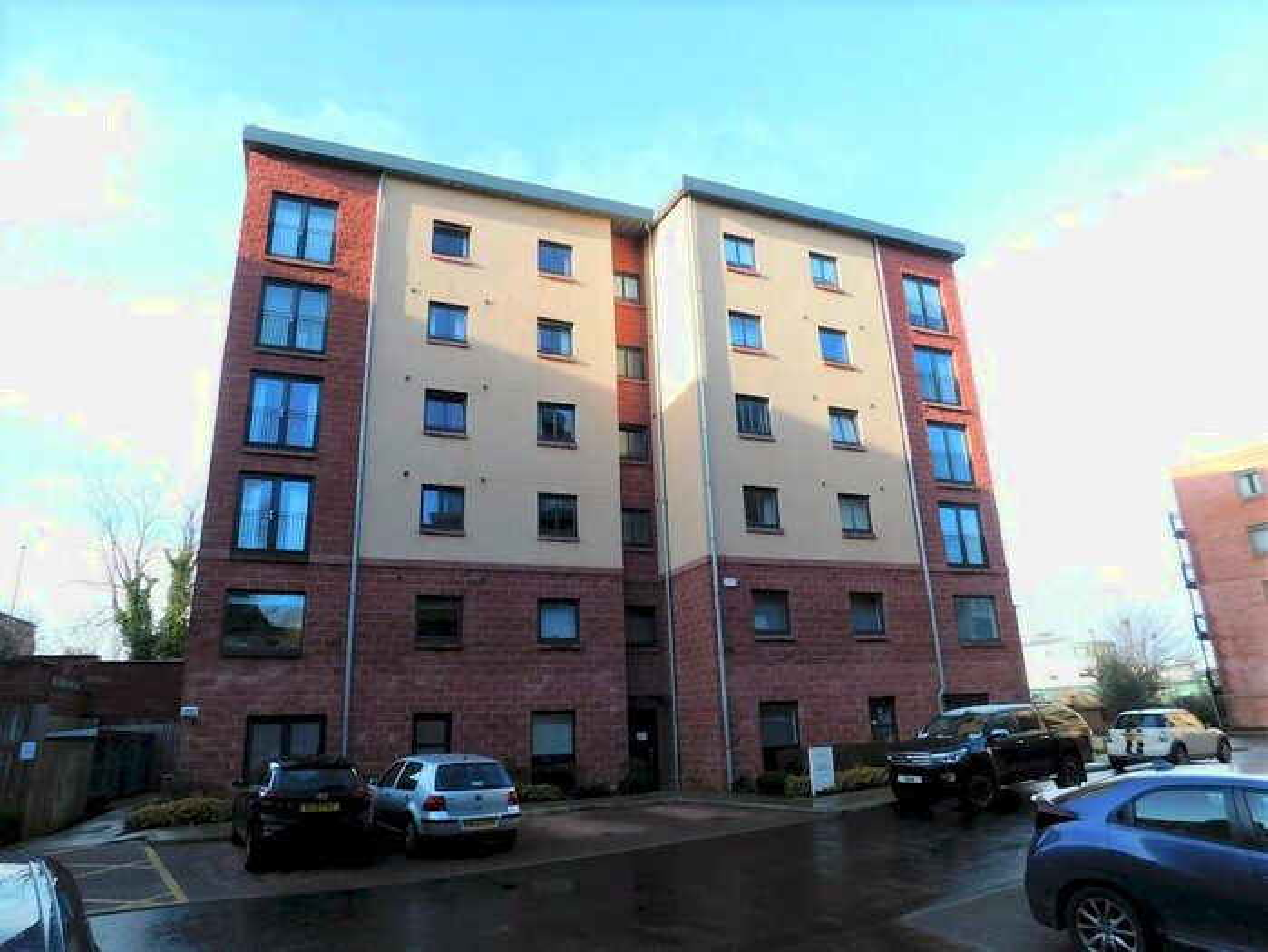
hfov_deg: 73.9
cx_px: 634
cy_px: 476
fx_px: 843
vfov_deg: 58.9
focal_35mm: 23
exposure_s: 1/500
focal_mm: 4
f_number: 3
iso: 125
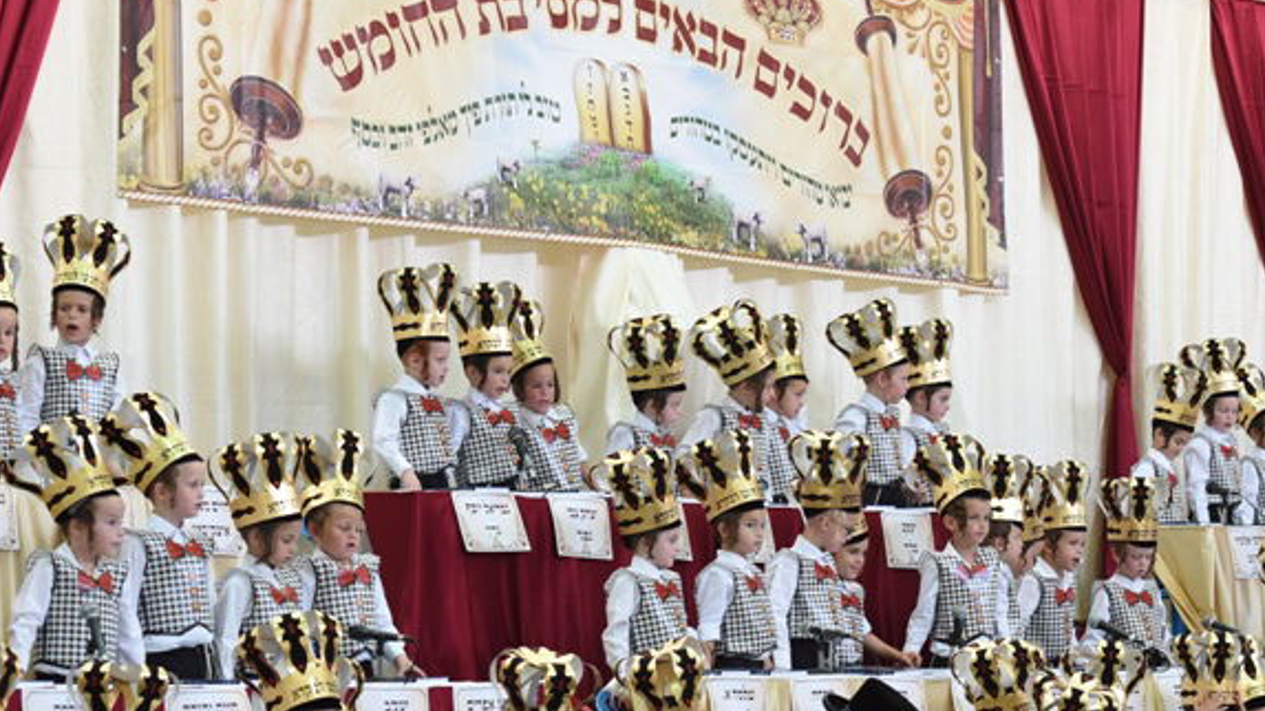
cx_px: 740
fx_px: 4393
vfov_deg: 9.2
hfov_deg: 16.4
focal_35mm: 131
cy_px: 582
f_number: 4.5
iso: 1600
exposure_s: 1/125
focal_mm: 70
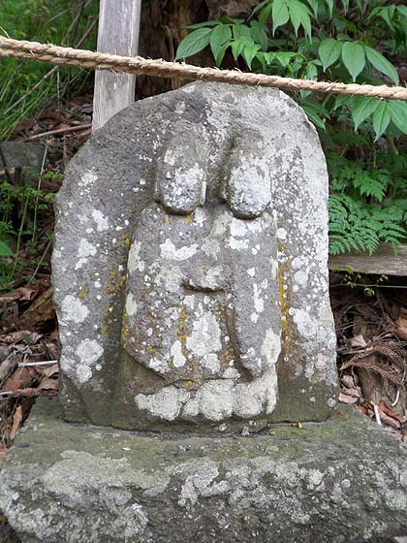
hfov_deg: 36.8
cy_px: 272
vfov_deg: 47.9
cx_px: 204
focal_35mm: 39
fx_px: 611
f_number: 3.9
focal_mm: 6.4
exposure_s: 1/30
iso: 80
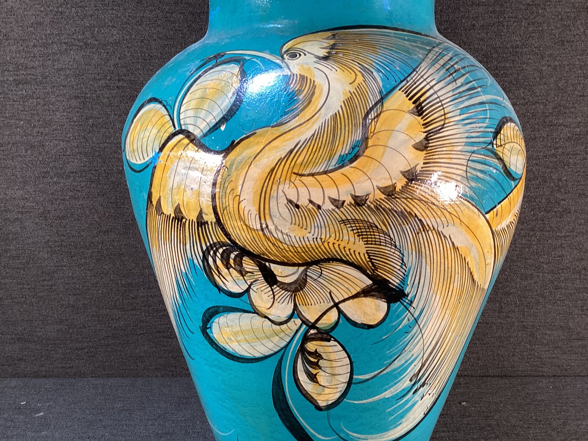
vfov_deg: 45.4
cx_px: 294
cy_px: 220
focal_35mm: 31
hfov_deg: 58.3
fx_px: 527
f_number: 2.4
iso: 80
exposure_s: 1/60
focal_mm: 3.3
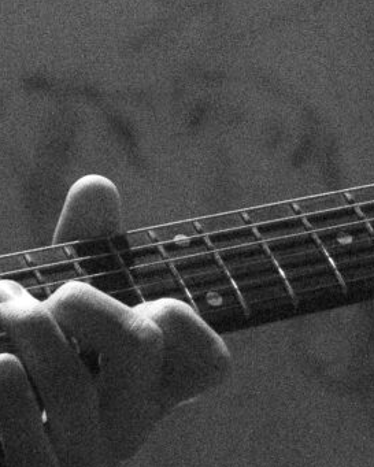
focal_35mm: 275
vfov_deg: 6.9
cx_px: -332
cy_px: -187
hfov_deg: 5.5
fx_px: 3803
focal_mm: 39
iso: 16000
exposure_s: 1/800
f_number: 4
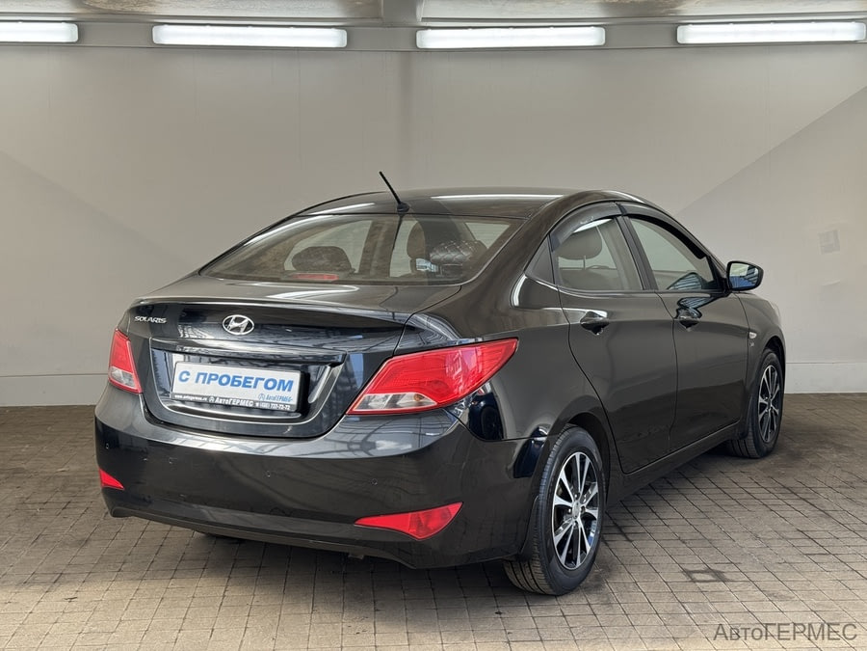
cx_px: 434
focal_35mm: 48
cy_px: 326
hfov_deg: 39.7
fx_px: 1202
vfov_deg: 30.3
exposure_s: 1/358
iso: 64
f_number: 1.78
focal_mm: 6.76
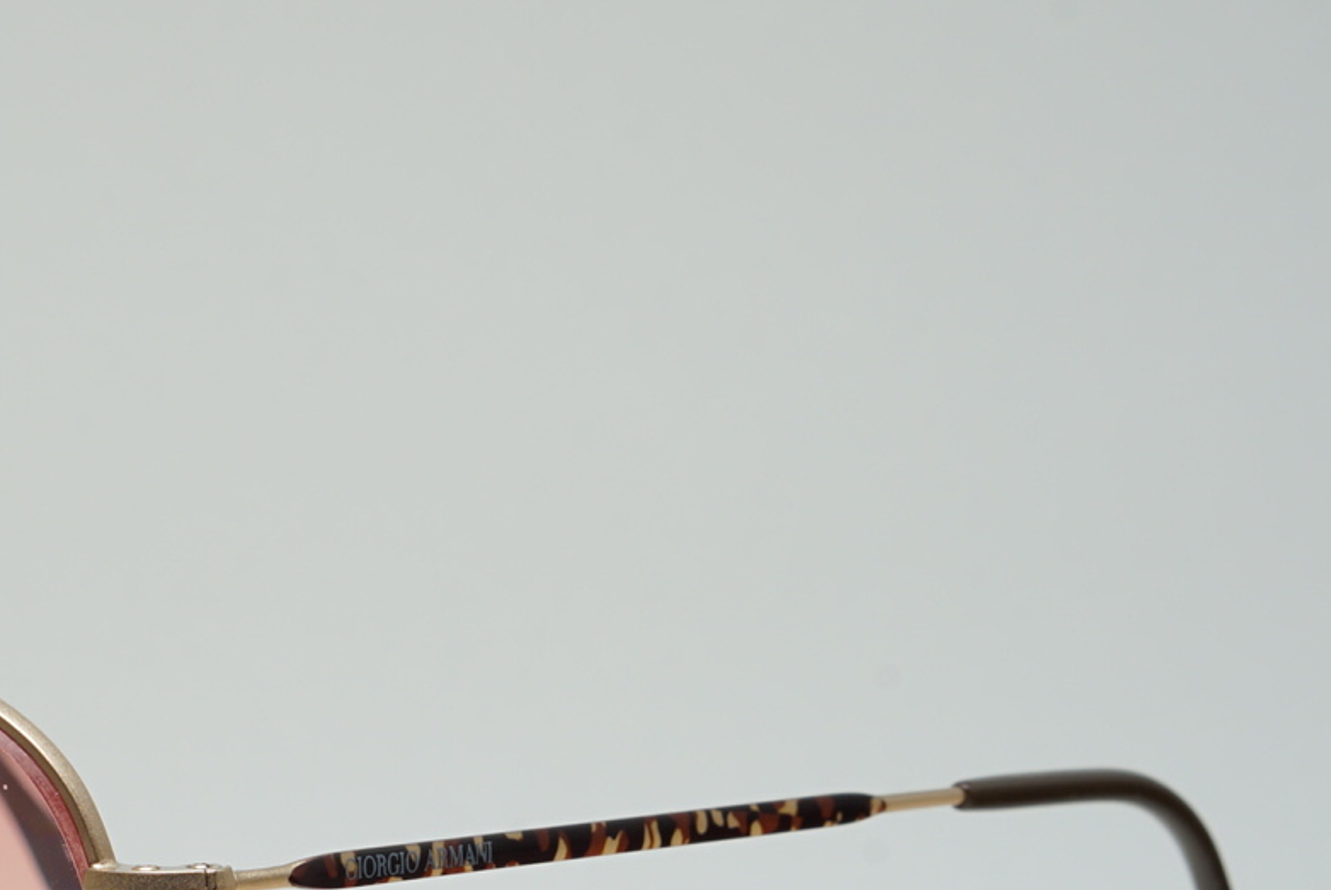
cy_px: 808
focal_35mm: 155
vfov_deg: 8.8
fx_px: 5736
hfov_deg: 13.1
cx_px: 119
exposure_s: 1/2
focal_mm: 50
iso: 100
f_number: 11
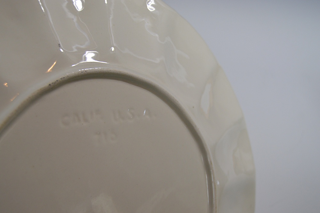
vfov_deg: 28.9
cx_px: 160
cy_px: 106
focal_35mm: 46
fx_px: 413
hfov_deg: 42.4
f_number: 5.6
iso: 400
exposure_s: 1/125
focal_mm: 31
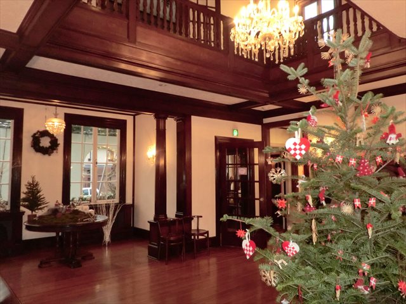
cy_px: 152
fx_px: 305
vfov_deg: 53.1
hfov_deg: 67.3
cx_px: 203
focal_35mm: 26
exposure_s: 1/60
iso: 400
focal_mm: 4.7
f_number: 2.8
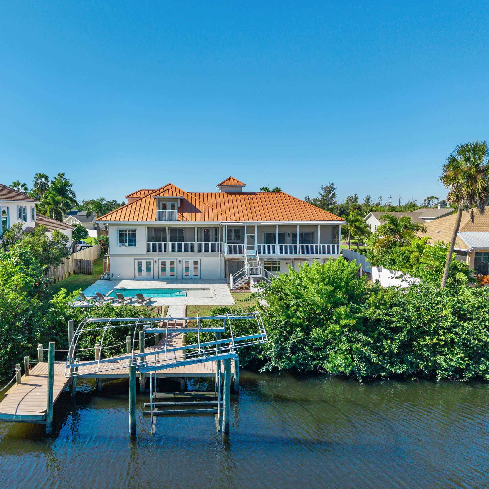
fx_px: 463
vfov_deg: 55.6
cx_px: 206
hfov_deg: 55.4
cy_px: 248
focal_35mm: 29
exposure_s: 1/400
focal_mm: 8.67
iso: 100
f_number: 1.8
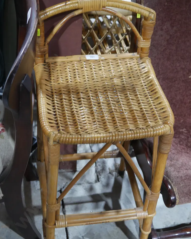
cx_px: 96
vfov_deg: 38.8
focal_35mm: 48
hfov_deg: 31.5
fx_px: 339
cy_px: 126
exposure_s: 1/60
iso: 1600
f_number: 5.1
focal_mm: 23
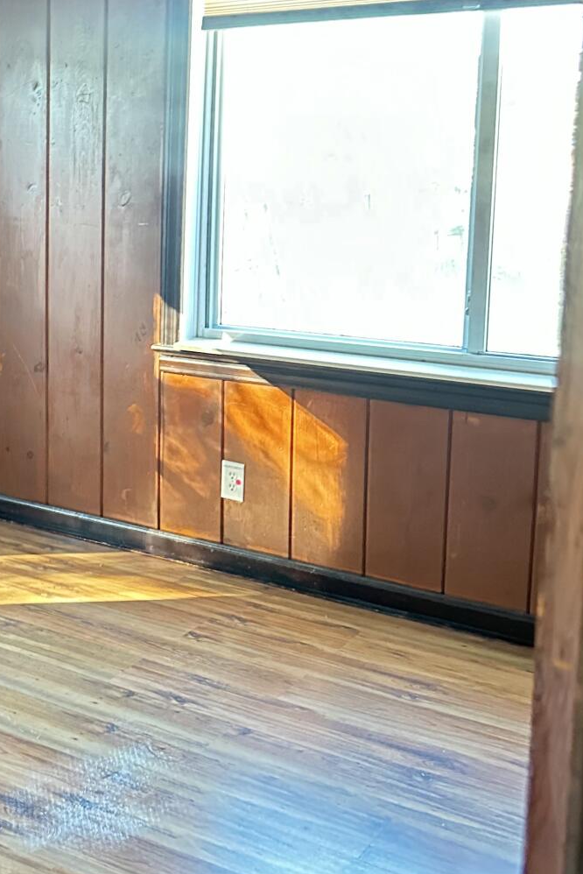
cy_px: 314
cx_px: -24
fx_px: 1214
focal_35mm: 50
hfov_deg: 25.4
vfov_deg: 39.3
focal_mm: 6.86
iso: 1250
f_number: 1.78
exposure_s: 1/30
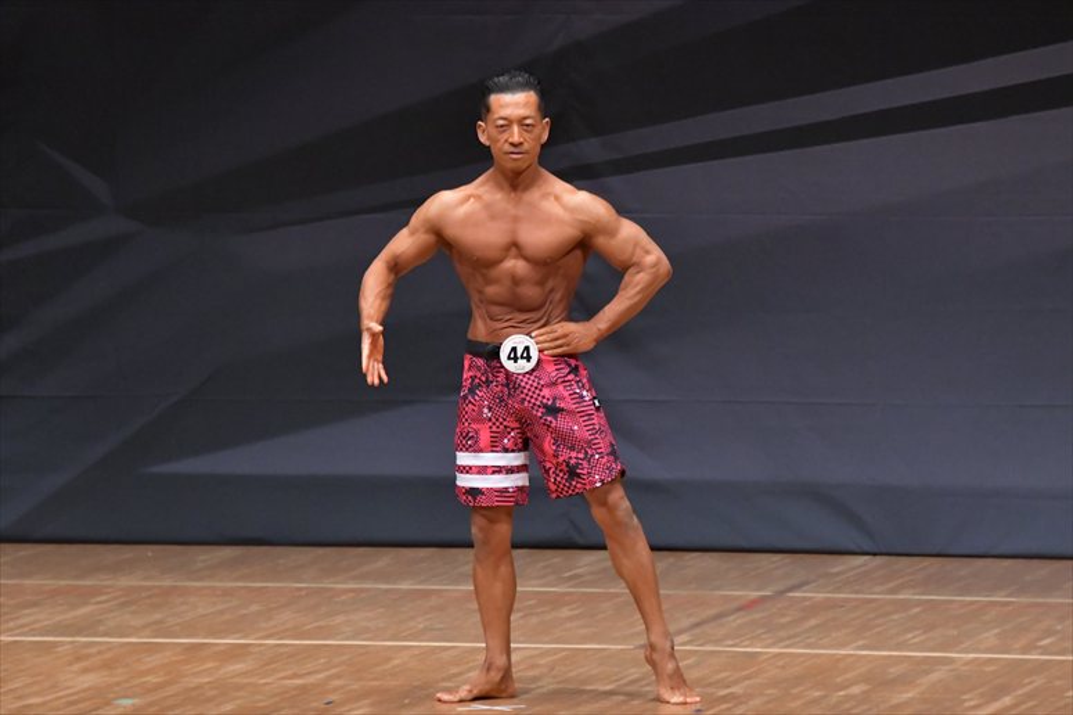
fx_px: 8937
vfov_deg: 4.6
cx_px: 536
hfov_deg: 6.9
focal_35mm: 300
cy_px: 358
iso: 6400
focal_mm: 200
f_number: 5.6
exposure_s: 1/400
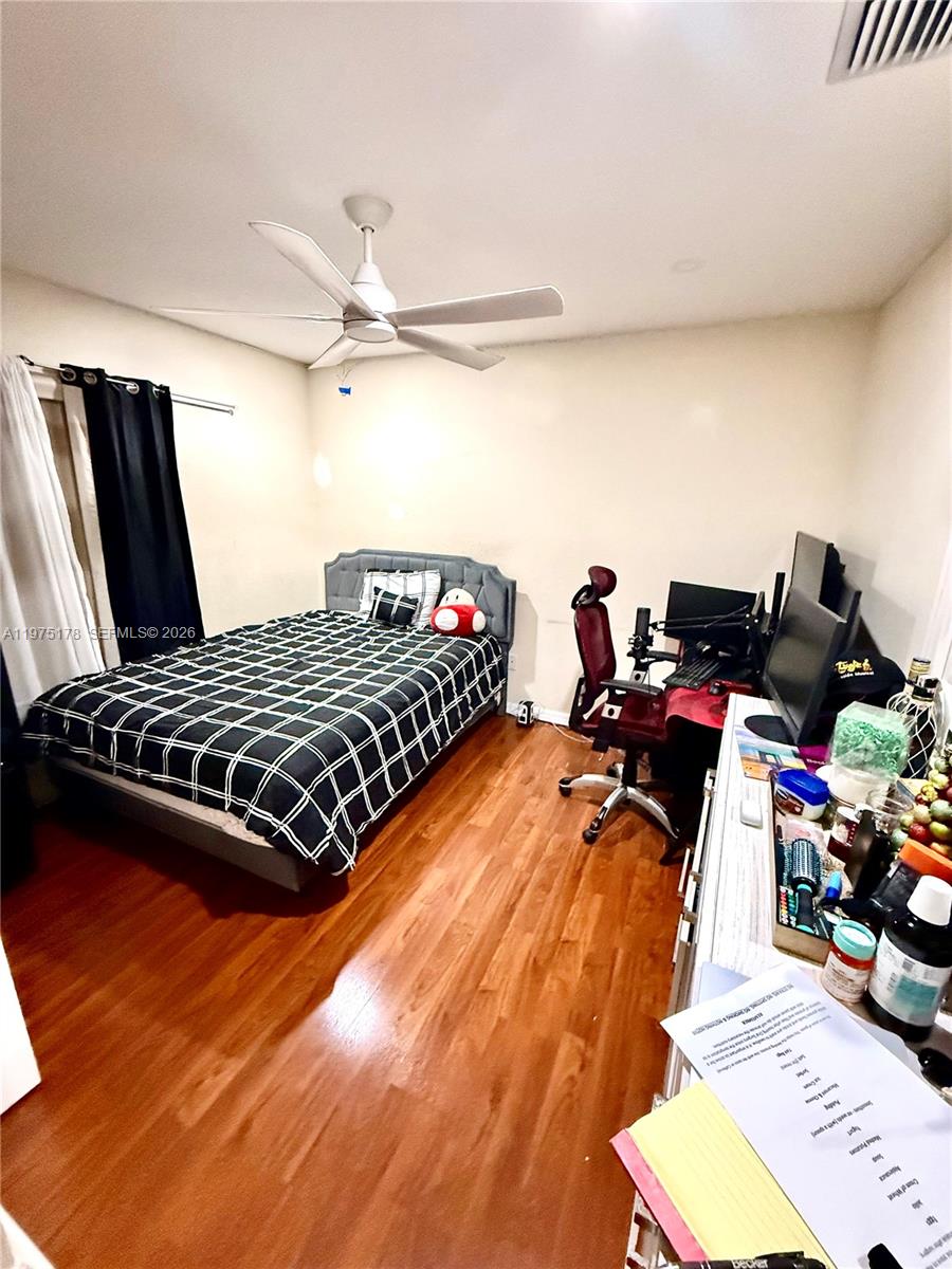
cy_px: 634
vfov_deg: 102.1
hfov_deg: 85.7
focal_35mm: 14
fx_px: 513
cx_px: 476
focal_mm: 2.22
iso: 1000
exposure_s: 1/60
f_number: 2.2
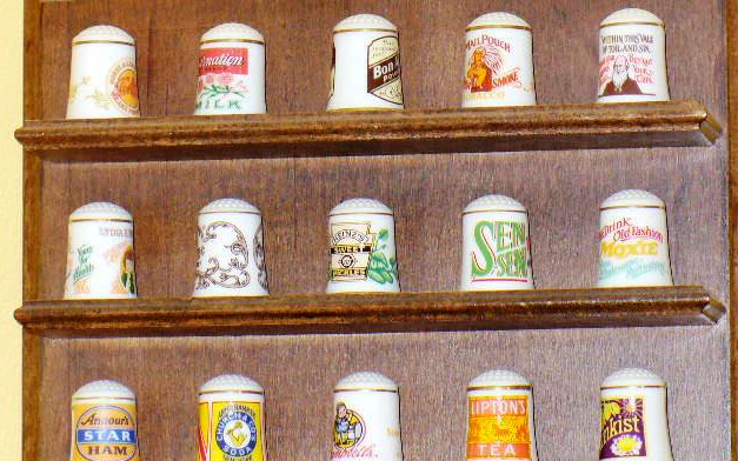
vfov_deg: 4.9
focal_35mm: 266
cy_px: 207
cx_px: 364
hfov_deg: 7.9
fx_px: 5351
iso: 200
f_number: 4.4
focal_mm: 32.5
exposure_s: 1/30
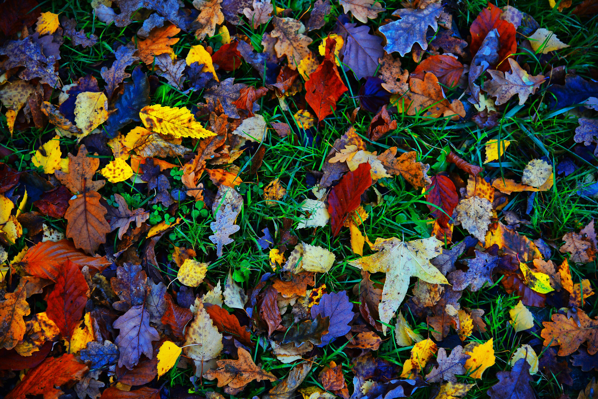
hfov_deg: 30.5
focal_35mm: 66
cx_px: 299
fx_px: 1097
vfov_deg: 20.6
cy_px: 200
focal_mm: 66
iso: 200
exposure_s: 1/250
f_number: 4
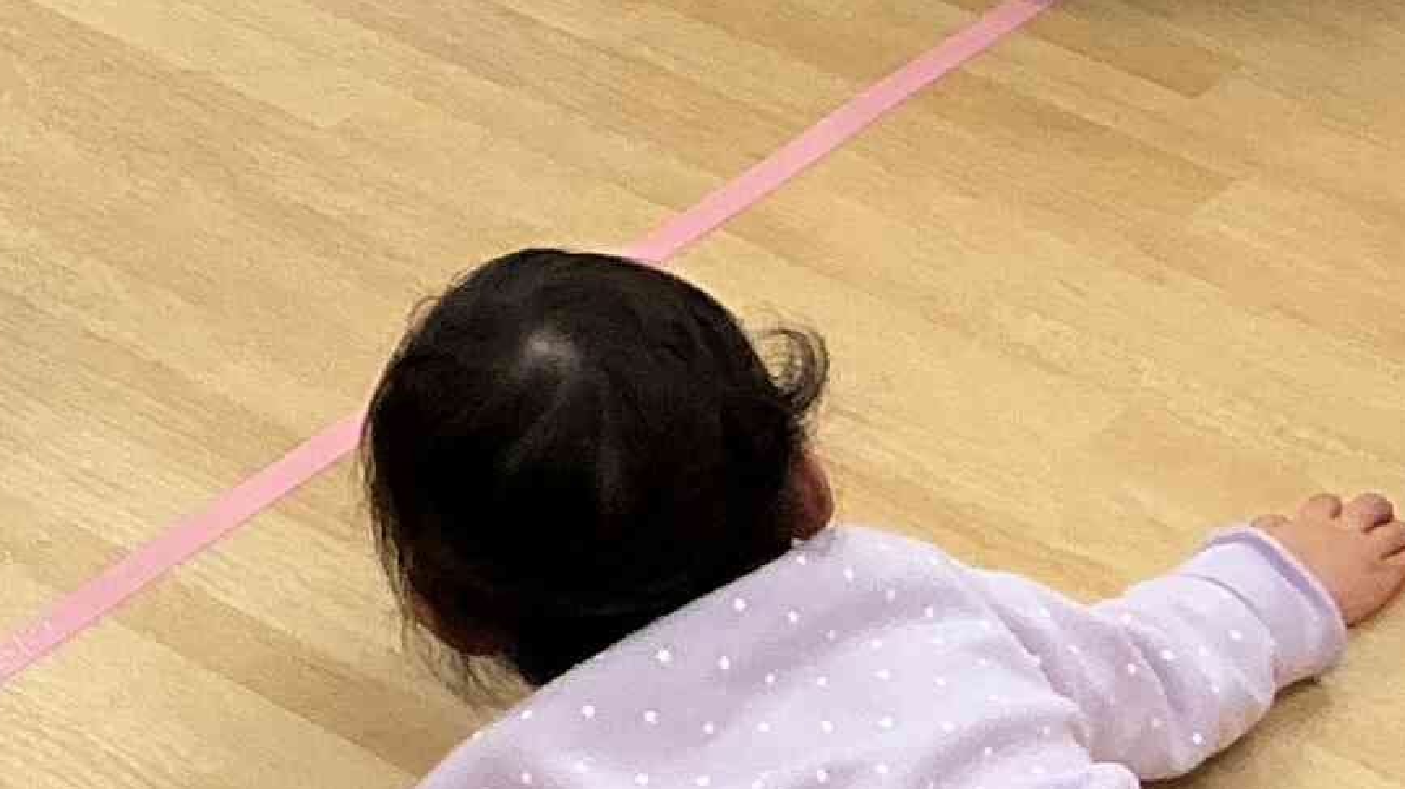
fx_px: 5475
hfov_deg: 14.3
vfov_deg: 8.2
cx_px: -104
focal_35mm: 147
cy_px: -18
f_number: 1.8
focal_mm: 3
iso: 50
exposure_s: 1/120
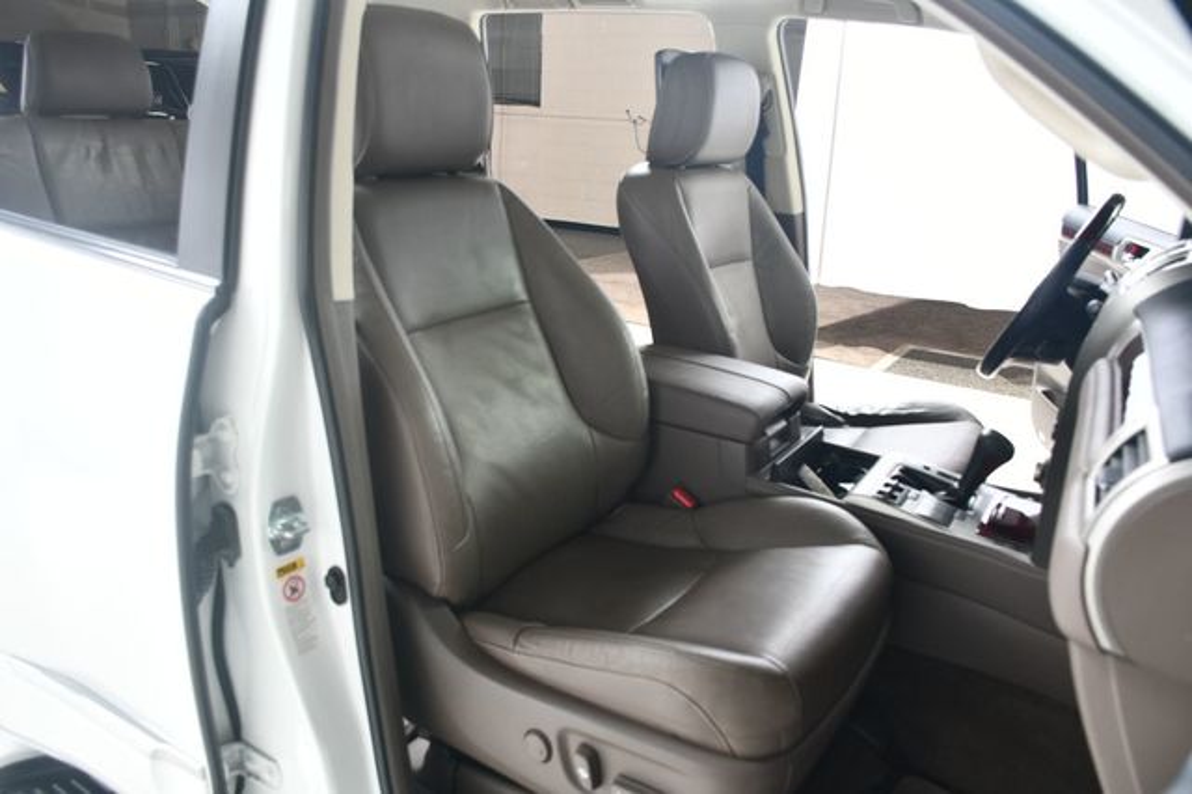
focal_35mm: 27
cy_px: 397
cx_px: 596
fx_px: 894
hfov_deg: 67.4
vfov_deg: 47.9
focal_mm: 18
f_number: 5
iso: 100
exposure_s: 1/160
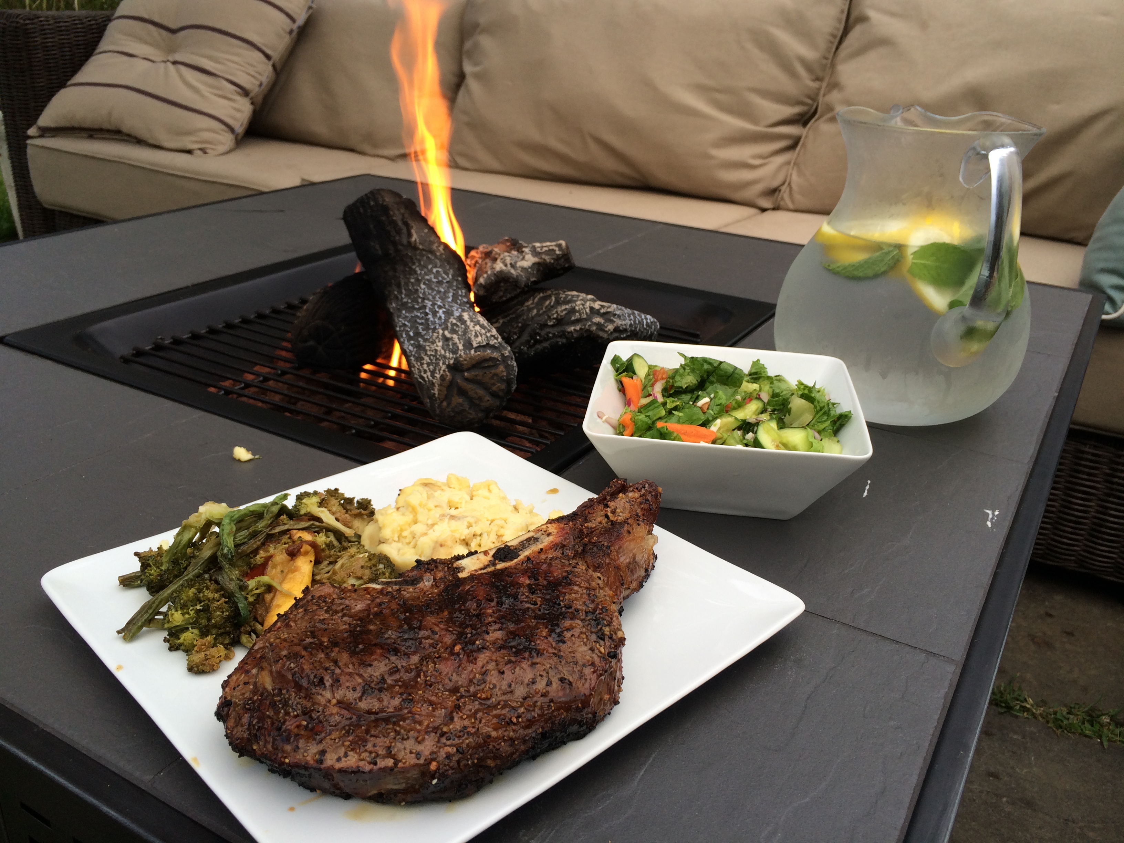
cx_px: 562
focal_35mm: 30
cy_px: 422
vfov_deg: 46.8
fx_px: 974
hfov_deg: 60.0
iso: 32
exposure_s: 1/138
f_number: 2.2
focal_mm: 4.12
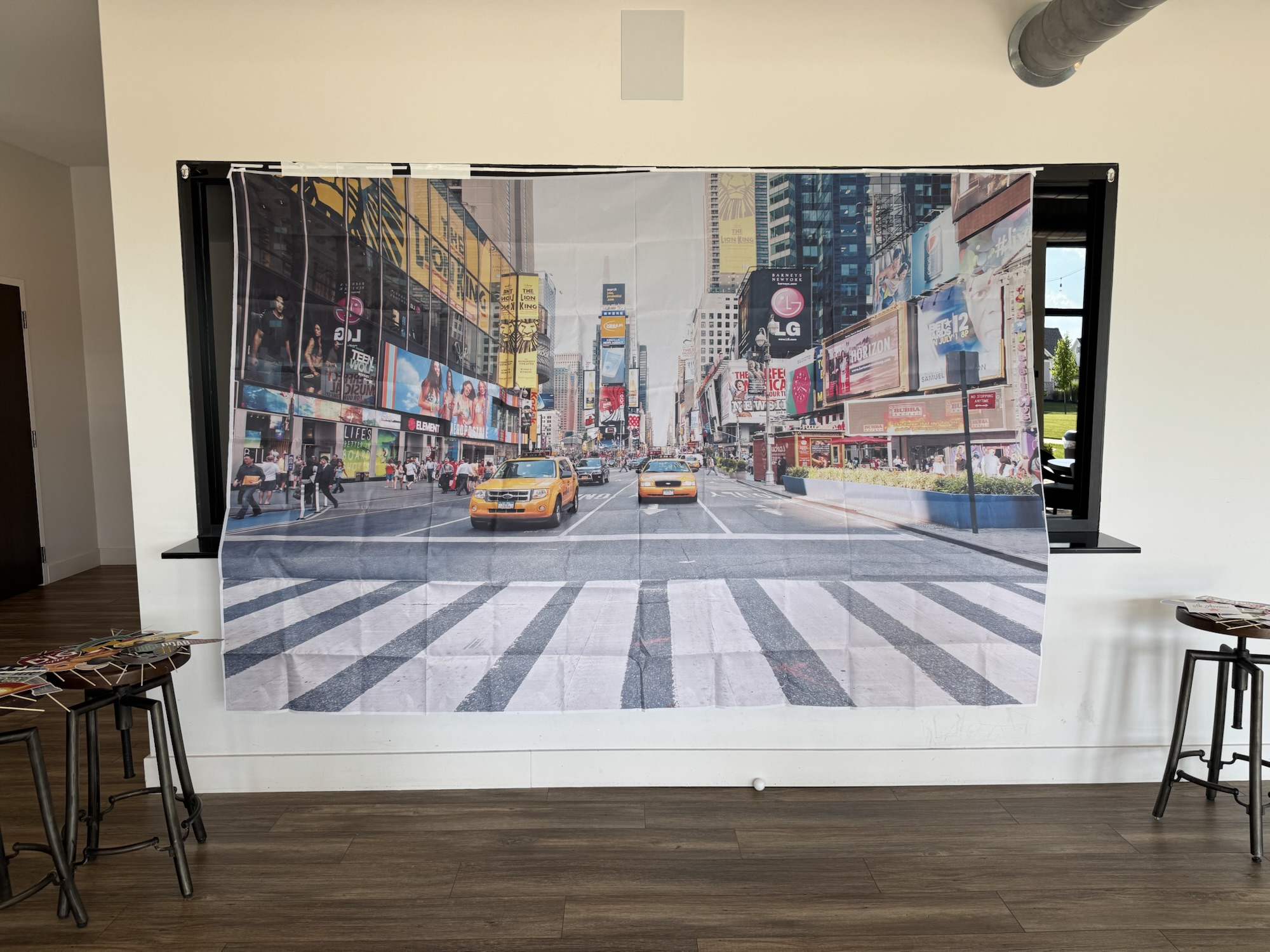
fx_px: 881
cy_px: 476
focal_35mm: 24
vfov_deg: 56.8
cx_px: 635
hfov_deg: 71.6
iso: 64
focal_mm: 6.76
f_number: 1.78
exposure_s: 1/192
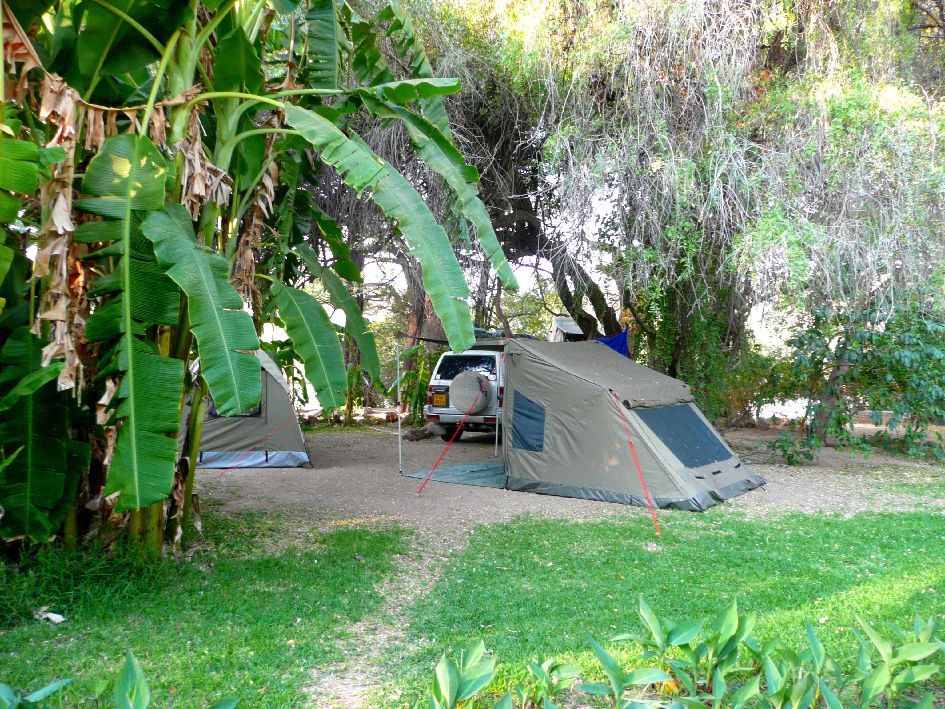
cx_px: 472
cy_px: 354
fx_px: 764
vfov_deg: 49.7
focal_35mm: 28
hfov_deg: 63.4
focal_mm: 4.6
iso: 100
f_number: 3.3
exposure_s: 1/30
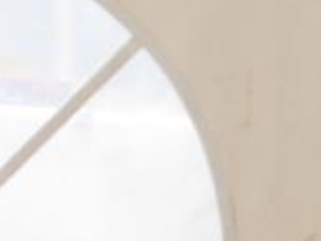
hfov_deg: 2.6
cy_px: 449
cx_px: 388
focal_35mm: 776
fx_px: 7201
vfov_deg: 1.9
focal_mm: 84
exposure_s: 1/160
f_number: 5.8
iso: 200
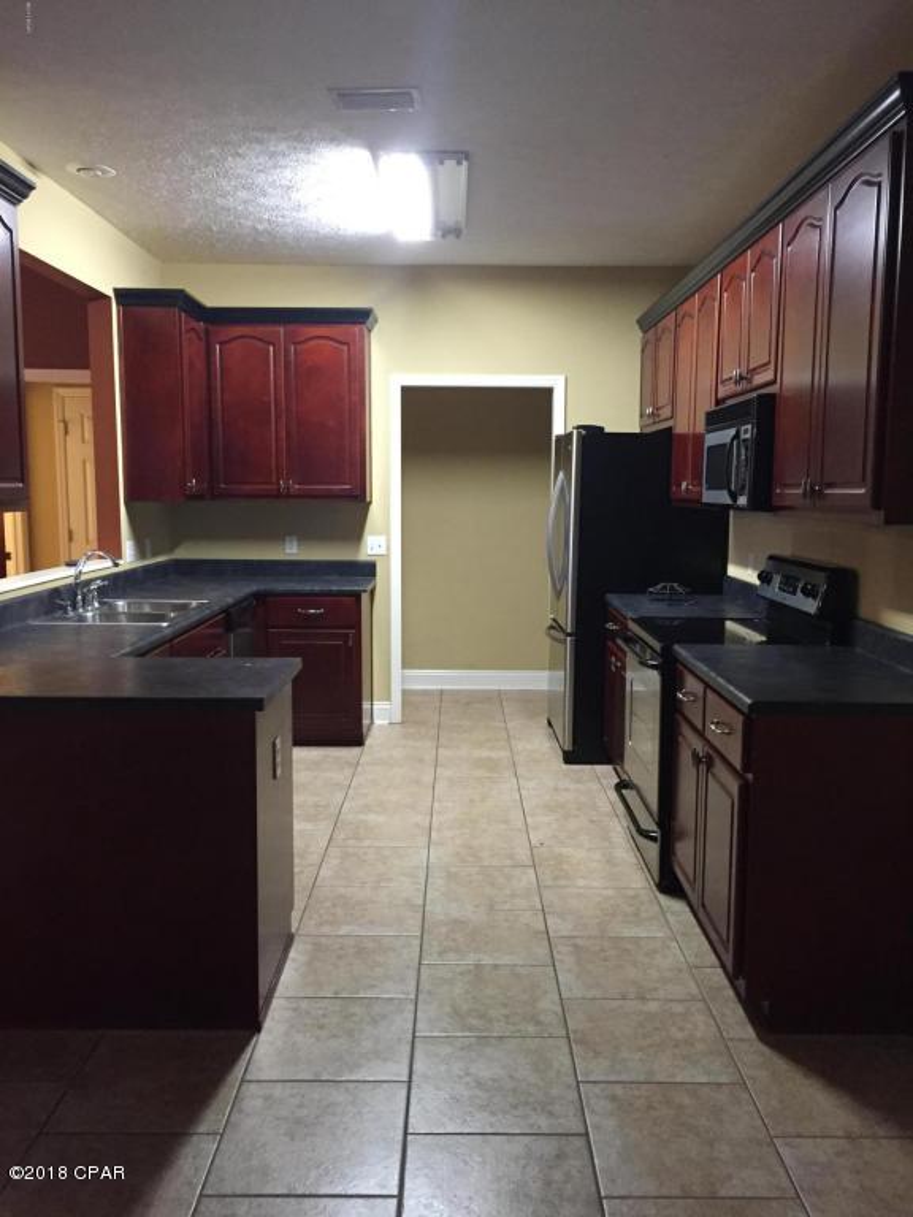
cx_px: 456
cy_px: 608
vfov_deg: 61.7
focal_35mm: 29
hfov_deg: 48.2
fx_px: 1020
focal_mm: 4.15
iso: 250
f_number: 2.2
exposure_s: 1/30
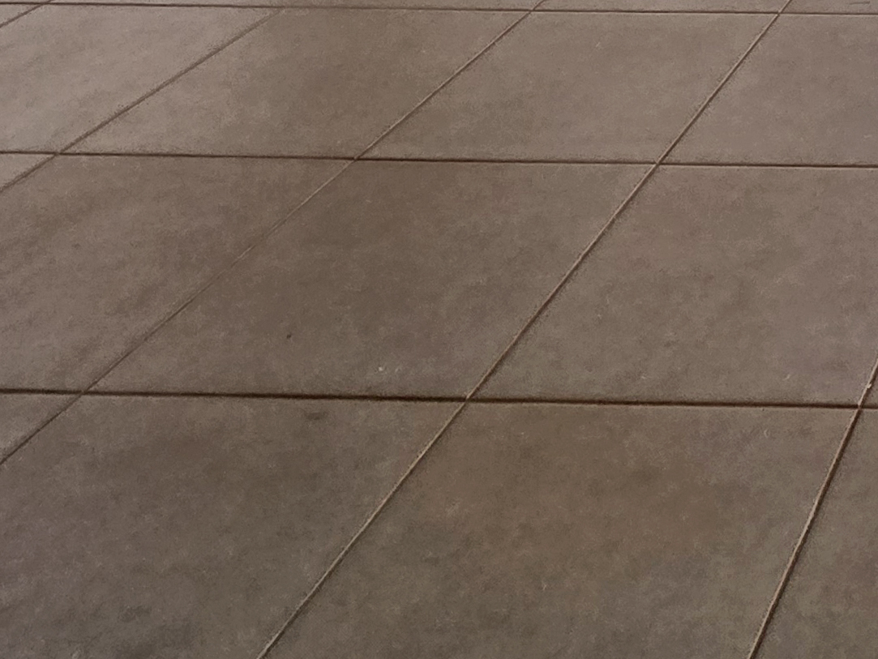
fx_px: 1218
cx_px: 1317
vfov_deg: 20.9
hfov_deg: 27.4
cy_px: -523
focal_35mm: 48
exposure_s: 1/1189
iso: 50
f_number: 2.2
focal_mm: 2.2
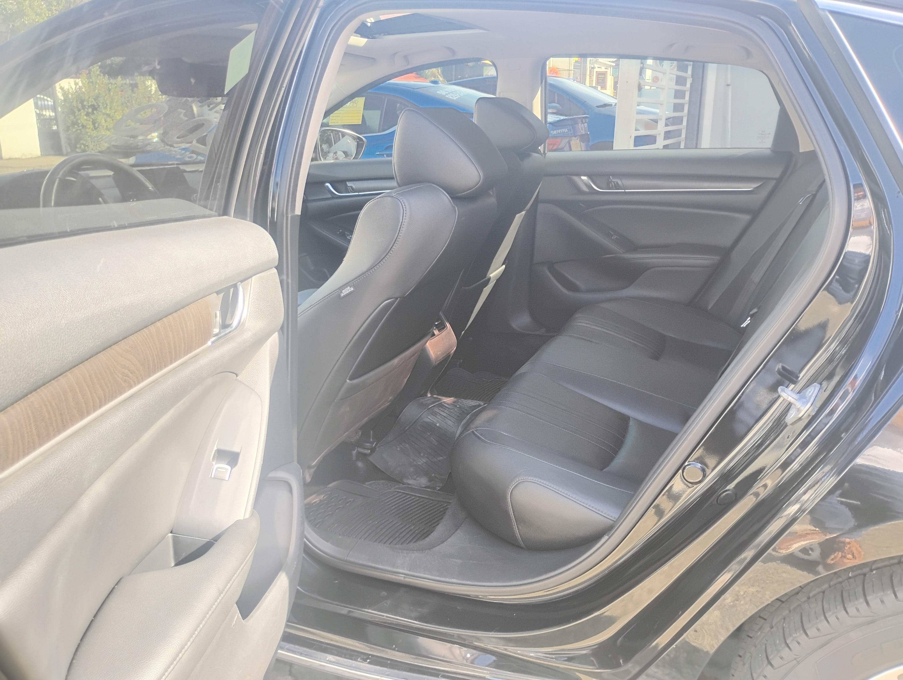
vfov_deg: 49.9
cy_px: 340
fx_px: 731
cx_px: 452
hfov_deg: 63.4
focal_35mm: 28
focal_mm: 4.26
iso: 372
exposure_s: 1/60
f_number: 1.8
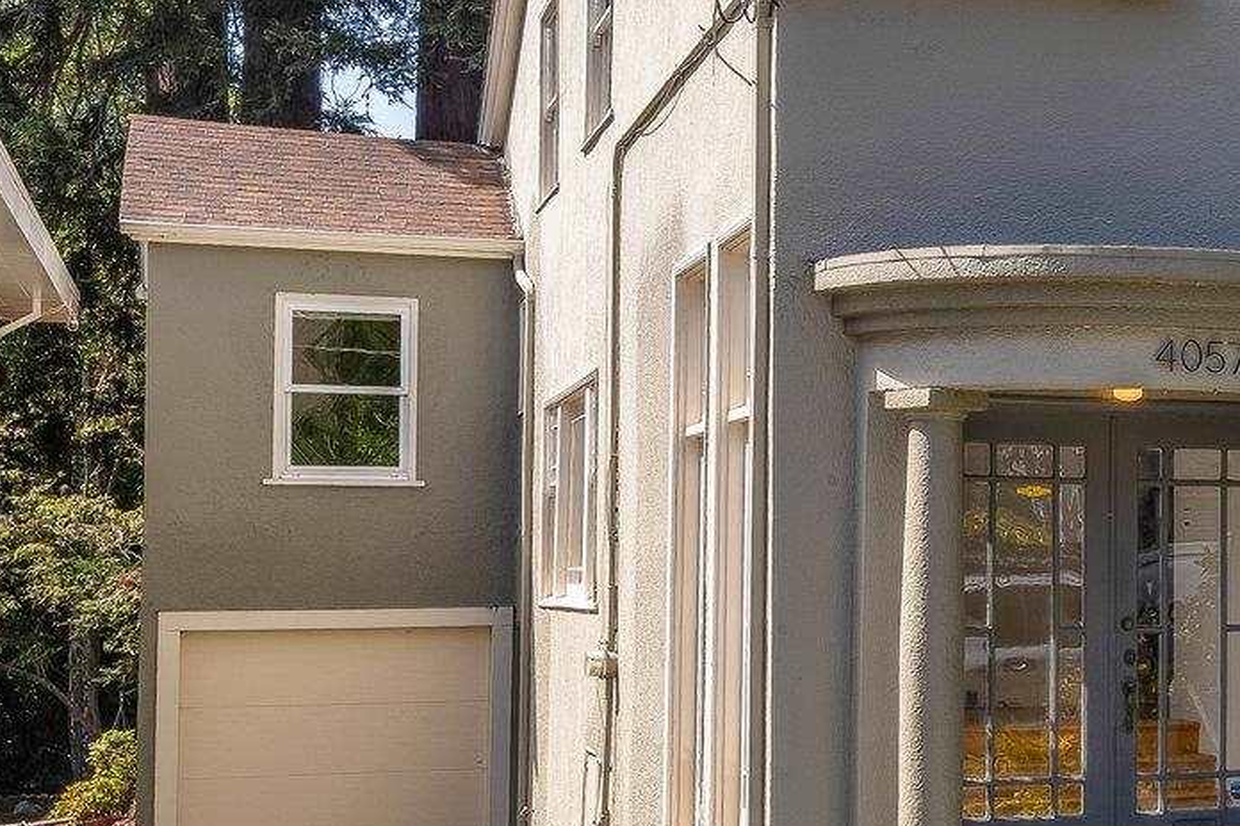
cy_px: 215
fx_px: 2376
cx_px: 1543
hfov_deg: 25.7
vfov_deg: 19.6
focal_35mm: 69
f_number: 11
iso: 200
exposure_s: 1/320
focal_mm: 24
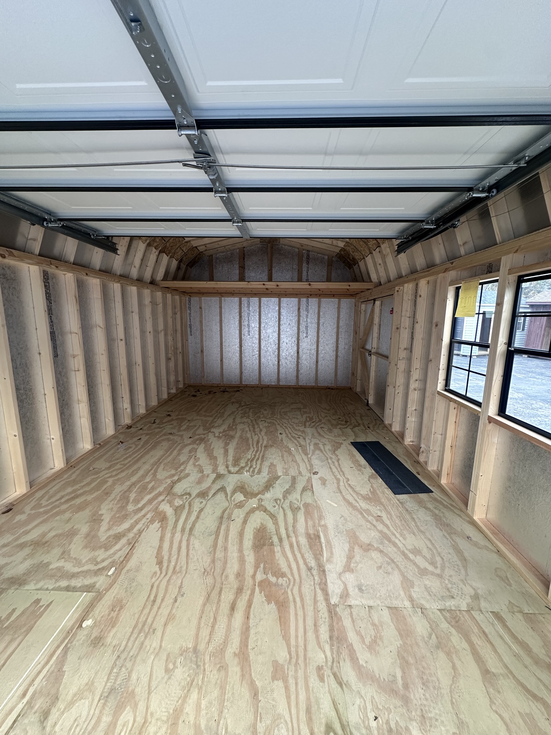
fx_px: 297
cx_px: 276
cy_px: 368
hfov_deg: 85.7
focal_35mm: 14
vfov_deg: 102.1
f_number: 2.2
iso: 125
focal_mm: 2.22
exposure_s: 1/99
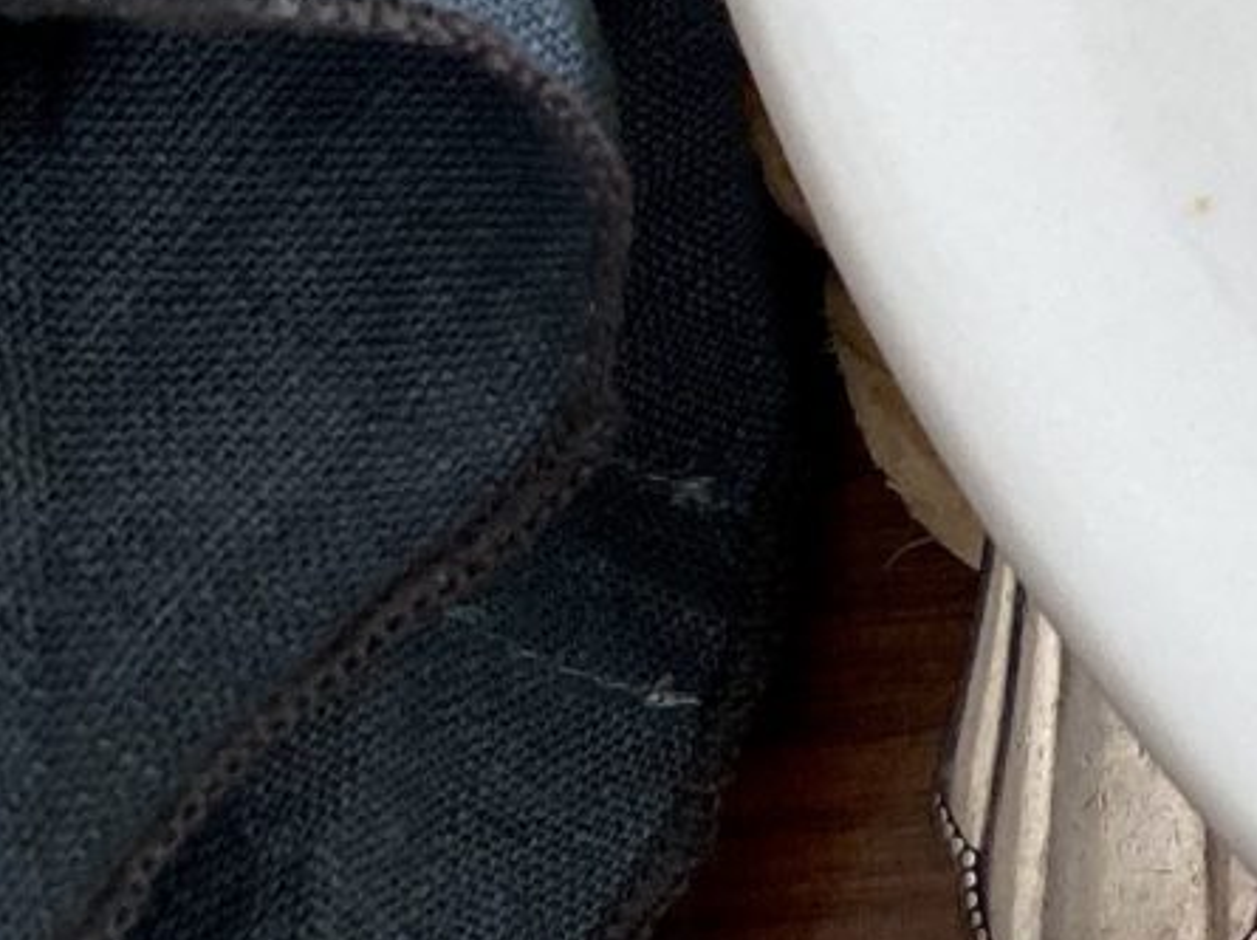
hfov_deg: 11.8
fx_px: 4898
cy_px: -919
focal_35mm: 135
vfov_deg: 10.2
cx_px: 3076
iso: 125
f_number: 1.8
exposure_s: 1/103
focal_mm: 4.25
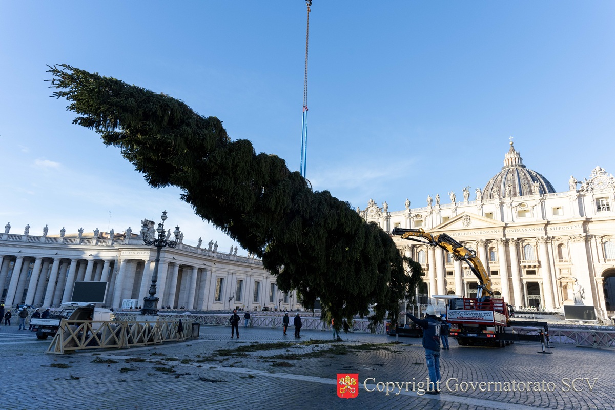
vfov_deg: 41.1
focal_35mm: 32
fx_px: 547
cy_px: 205
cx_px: 308
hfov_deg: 58.7
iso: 3200
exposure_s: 1/160
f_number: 5
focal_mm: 32
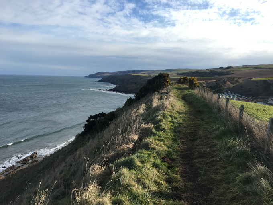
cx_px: 136
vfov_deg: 48.2
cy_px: 102
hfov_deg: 61.7
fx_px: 229
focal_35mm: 29
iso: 25
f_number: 2.2
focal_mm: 4.15
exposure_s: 1/864
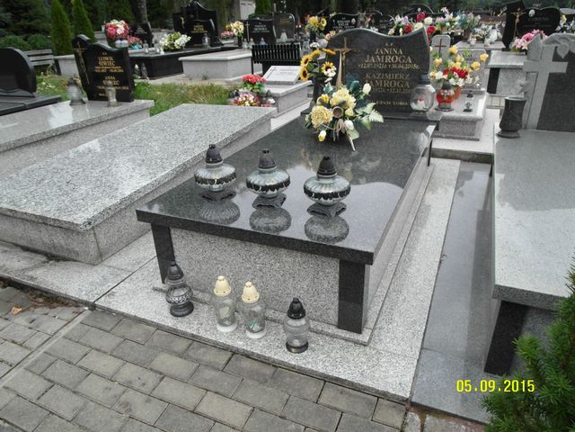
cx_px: 288
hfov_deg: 71.6
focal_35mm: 24
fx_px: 399
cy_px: 216
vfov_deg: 56.8
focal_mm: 5.2
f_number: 3.4
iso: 80
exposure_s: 1/125
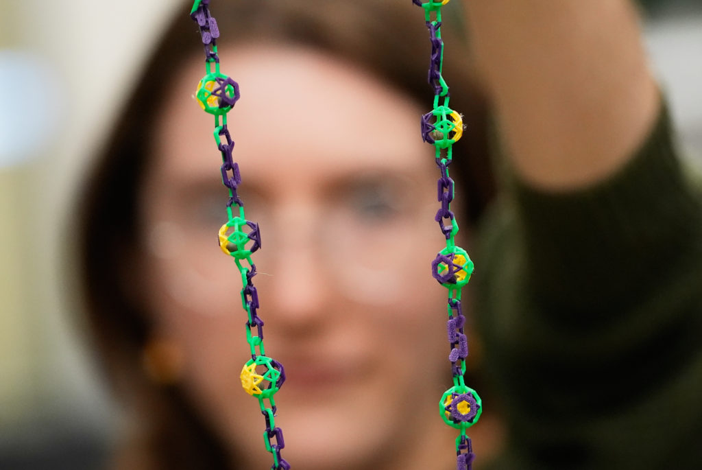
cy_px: 235
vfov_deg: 8.8
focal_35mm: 157
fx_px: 3064
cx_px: 351
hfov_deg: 13.1
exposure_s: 1/800
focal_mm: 105
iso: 4000
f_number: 2.8
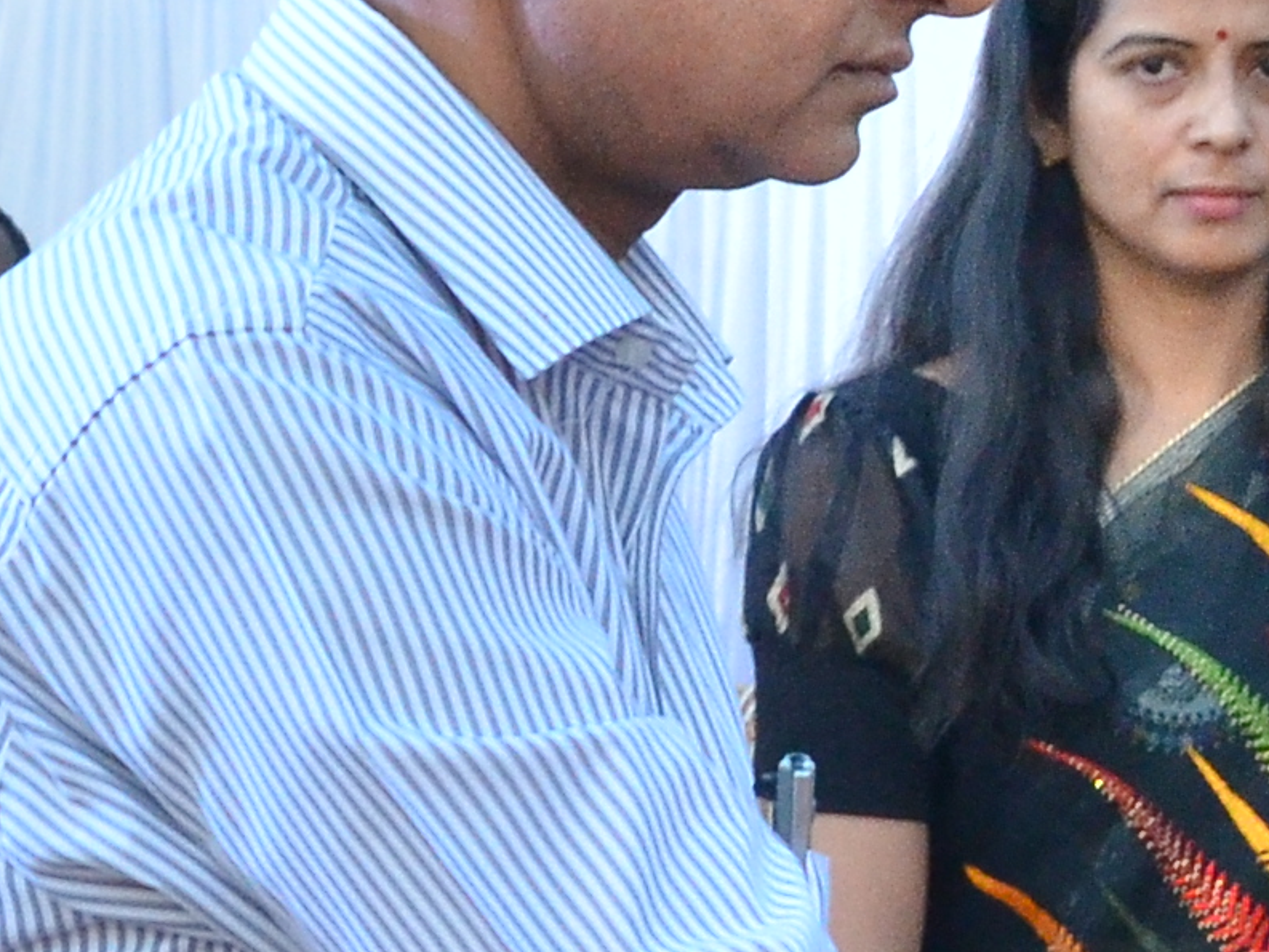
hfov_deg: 11.9
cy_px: 1005
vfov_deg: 9.1
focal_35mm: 161
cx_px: 1736
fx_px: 5903
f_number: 6.3
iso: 1250
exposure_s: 1/125
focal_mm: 18
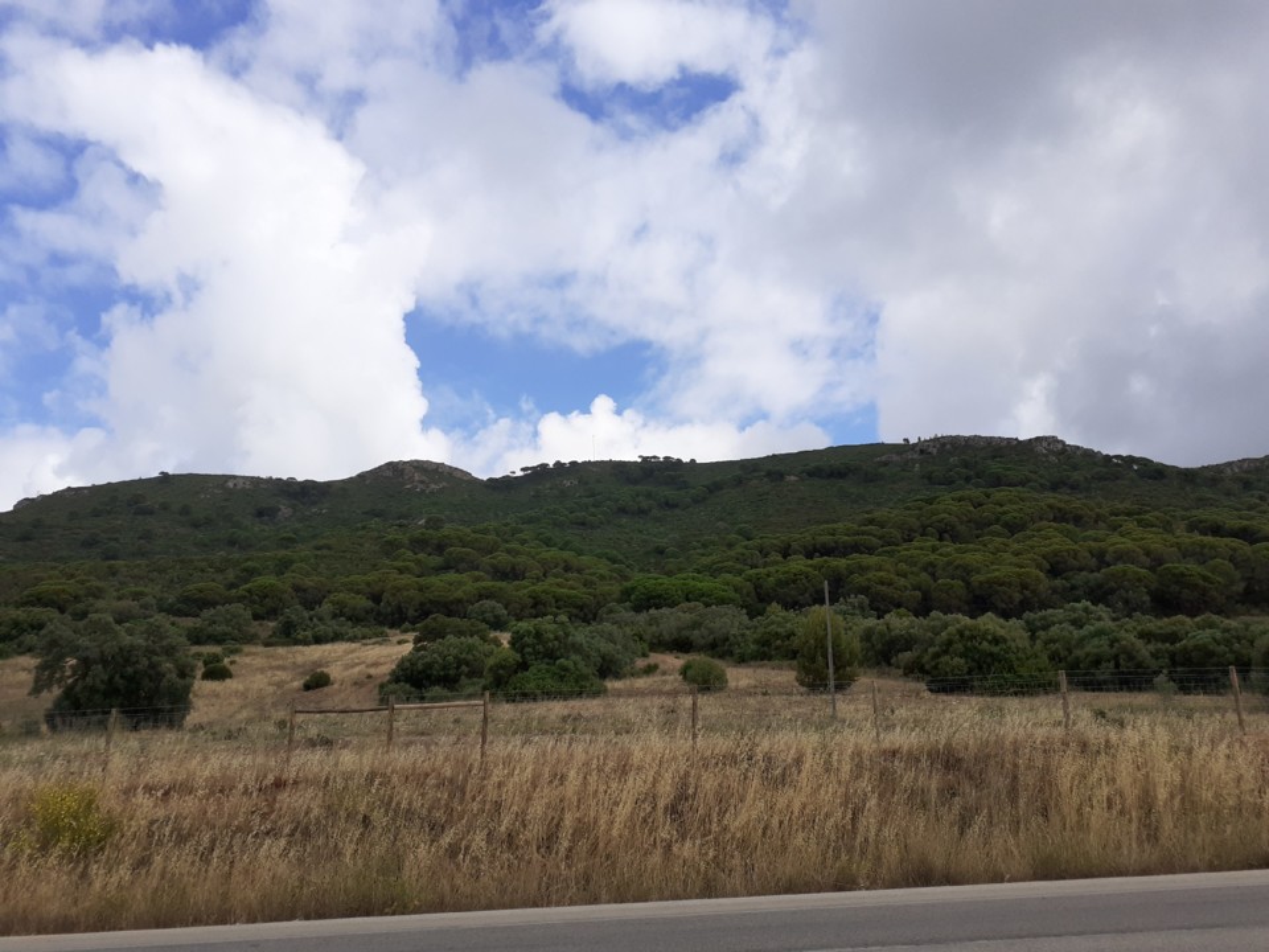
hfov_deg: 65.3
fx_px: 990
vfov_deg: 51.4
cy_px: 476
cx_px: 634
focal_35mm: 27
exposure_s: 1/2020
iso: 40
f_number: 1.9
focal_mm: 3.6
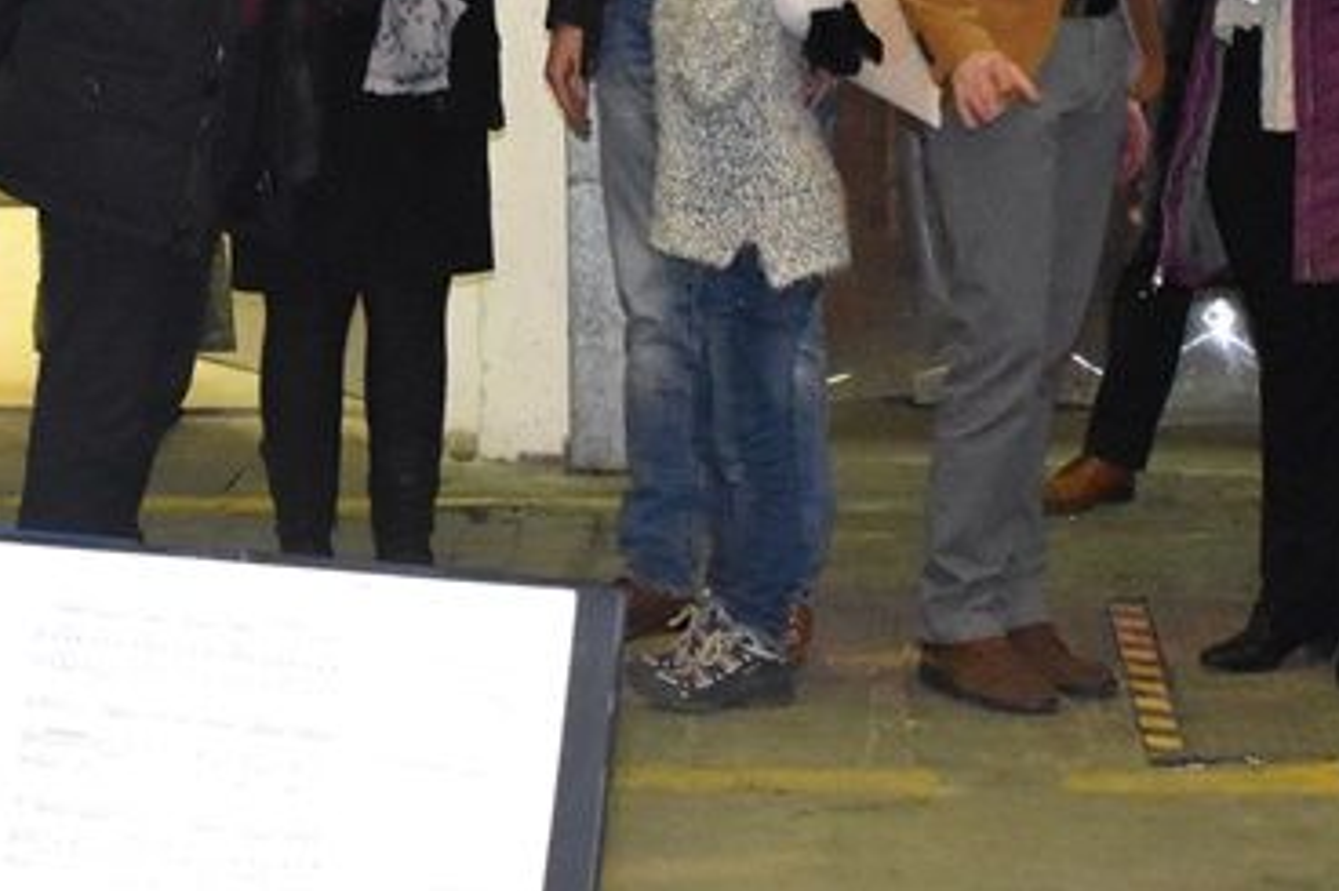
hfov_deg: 14.4
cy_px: 278
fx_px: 5279
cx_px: 488
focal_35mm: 142
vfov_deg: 9.6
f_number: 8
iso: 6400
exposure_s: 1/60
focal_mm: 34
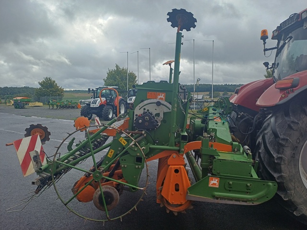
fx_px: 222
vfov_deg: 54.9
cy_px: 115
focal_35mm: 25
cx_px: 154
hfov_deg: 69.4
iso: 50
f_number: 1.8
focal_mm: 4.65
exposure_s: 1/678
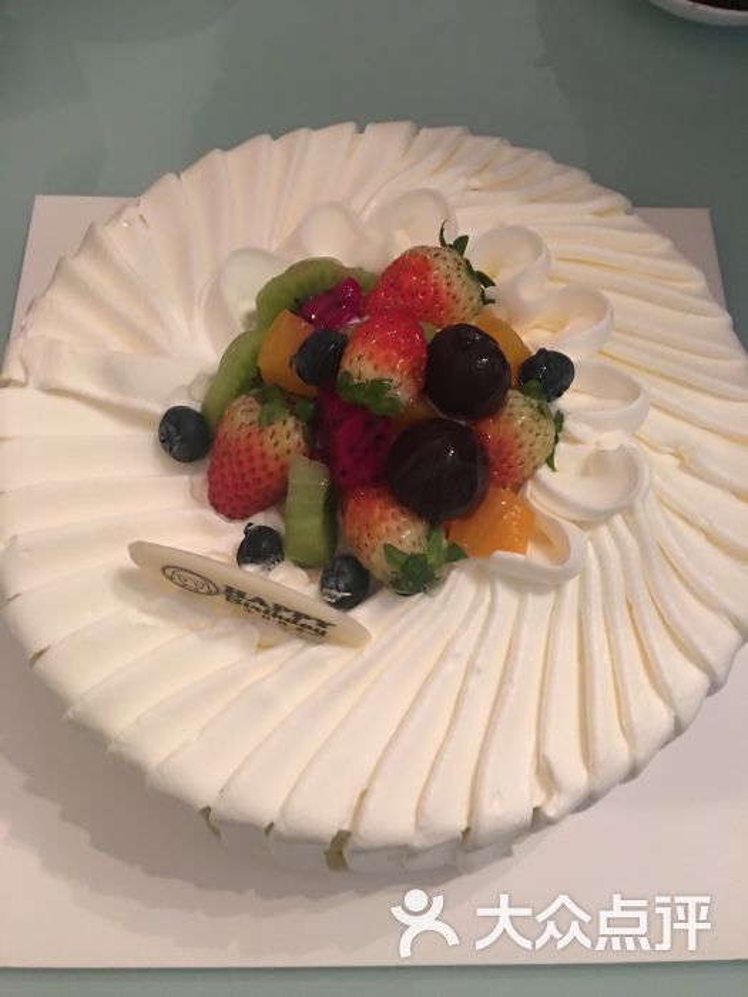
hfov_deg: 48.2
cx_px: 374
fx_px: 836
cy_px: 498
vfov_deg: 61.7
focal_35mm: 29
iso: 100
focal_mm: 4.15
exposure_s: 1/8
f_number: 2.2
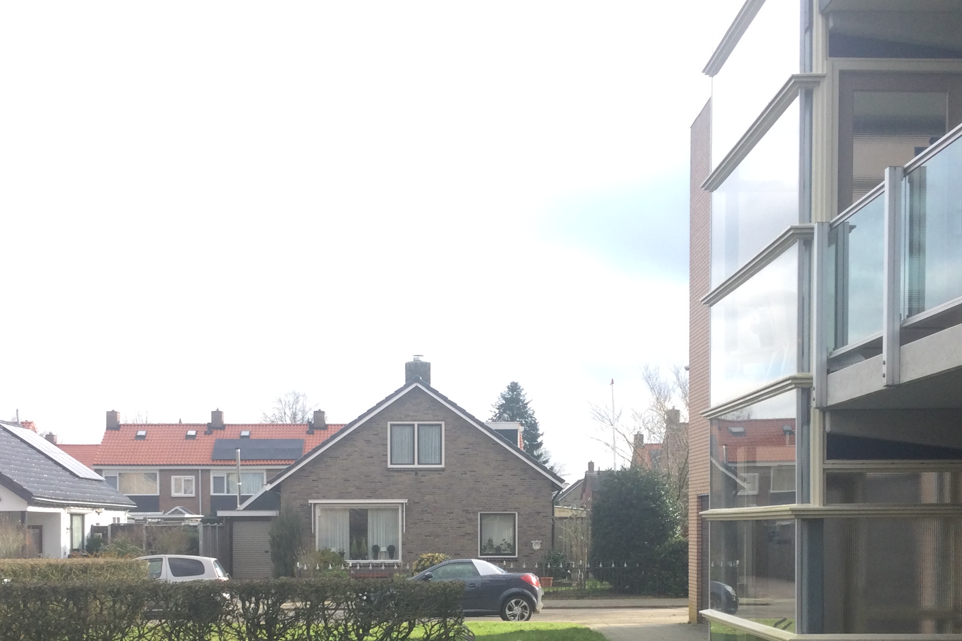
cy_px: 535
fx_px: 1416
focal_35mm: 53
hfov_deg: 37.5
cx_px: 490
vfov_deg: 25.0
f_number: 2.4
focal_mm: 3.3
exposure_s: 1/243
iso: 25
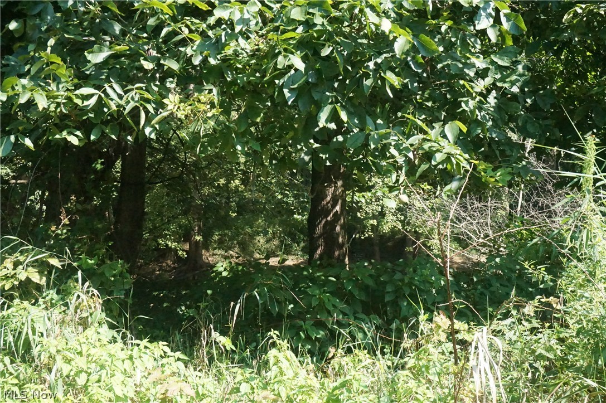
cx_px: 303
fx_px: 807
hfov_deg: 41.1
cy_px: 202
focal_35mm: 48
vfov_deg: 28.0
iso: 8000
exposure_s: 1/2000
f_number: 11
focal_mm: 32
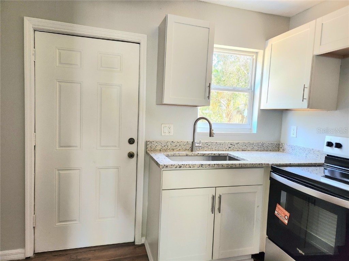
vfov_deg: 58.9
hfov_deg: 73.9
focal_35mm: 23
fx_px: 232
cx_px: 174
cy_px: 130
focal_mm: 5.4
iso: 200
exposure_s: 1/120
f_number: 1.8
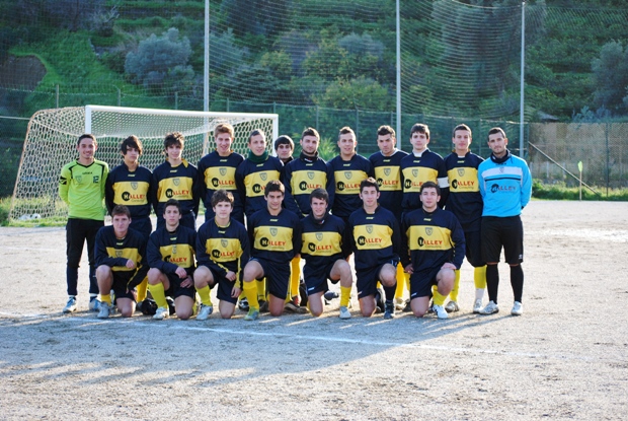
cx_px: 314
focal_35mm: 82
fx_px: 1441
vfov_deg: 16.6
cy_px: 210
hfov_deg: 24.6
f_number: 4
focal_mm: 55
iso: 450
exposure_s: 1/500
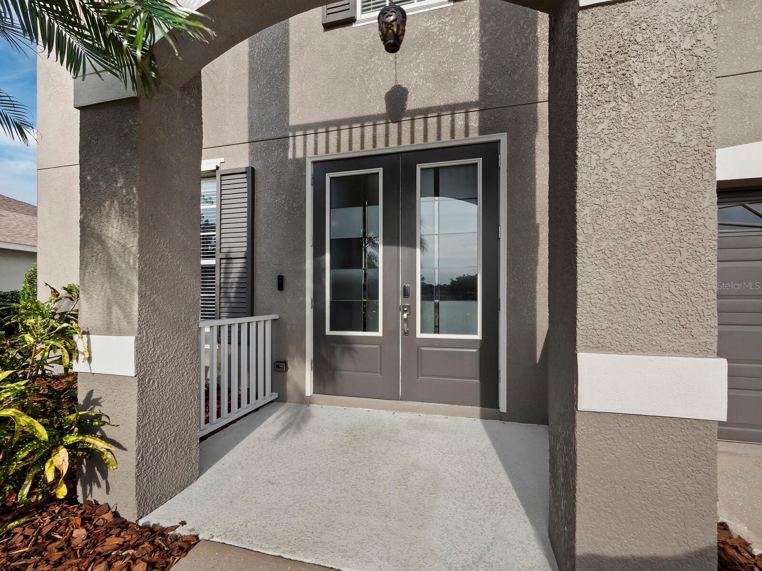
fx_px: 308
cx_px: 381
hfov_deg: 102.1
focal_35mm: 14
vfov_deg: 85.7
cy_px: 286
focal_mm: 7
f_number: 11
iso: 400
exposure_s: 1/160
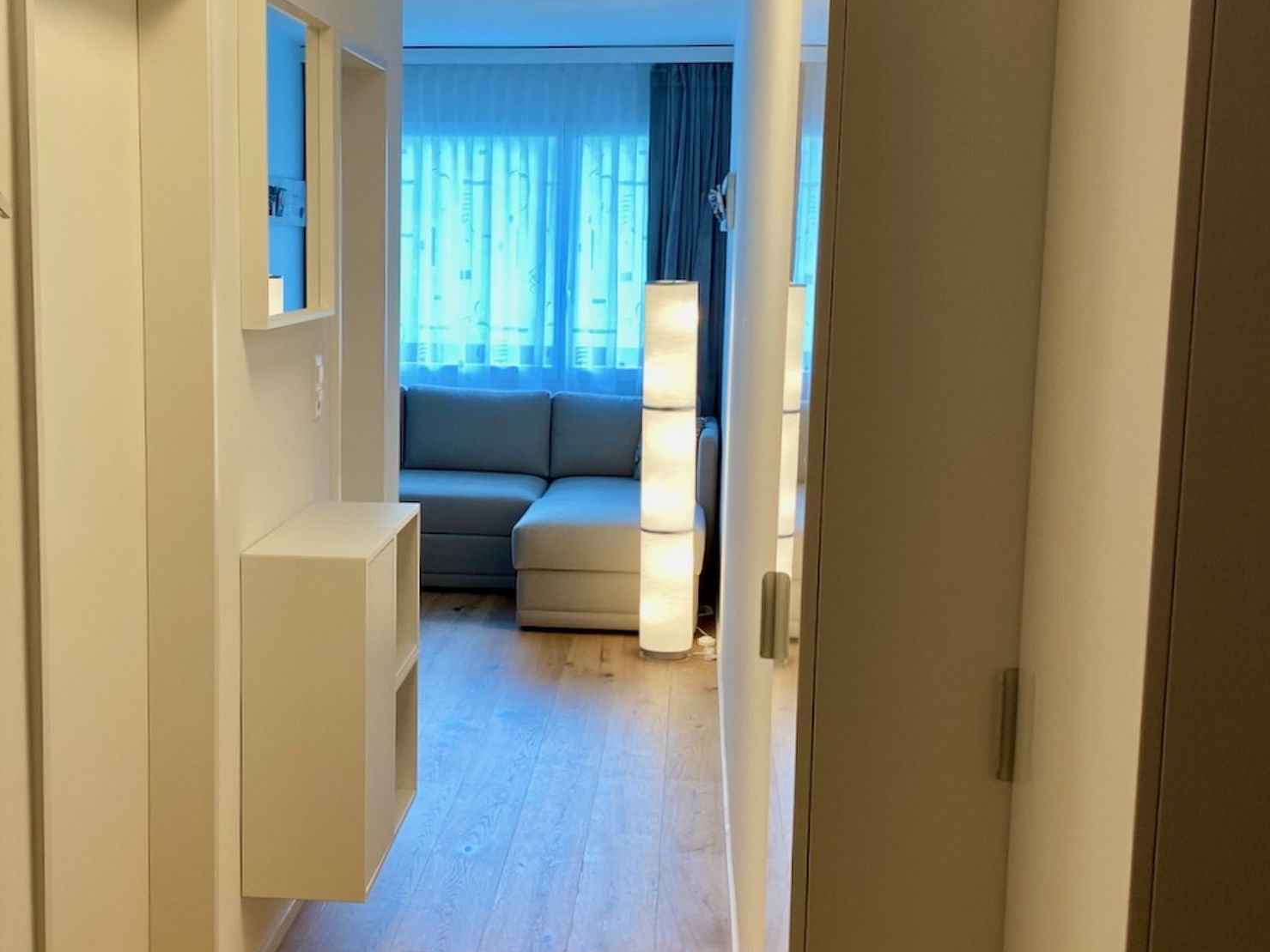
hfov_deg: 50.7
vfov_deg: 39.5
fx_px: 1321
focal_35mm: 36
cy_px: 397
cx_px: 453
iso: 80
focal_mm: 4.25
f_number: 1.8
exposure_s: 1/100
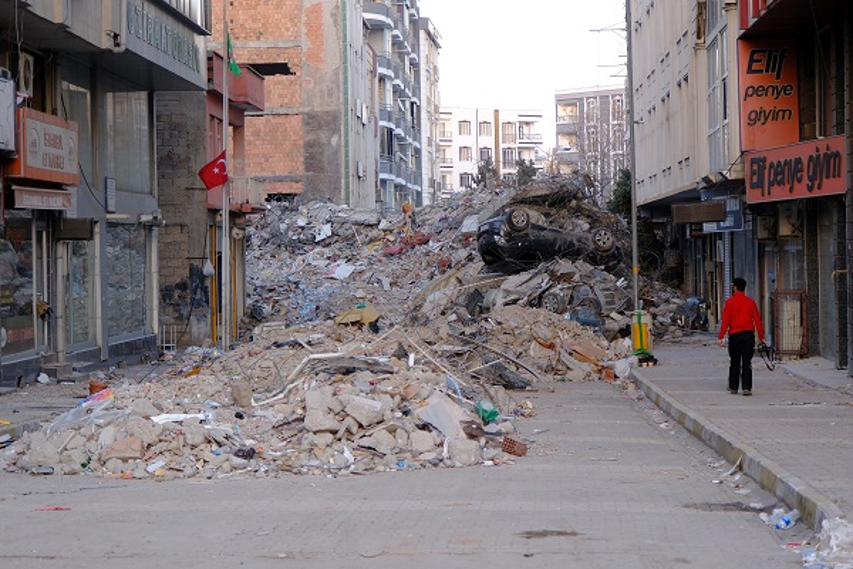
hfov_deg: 22.4
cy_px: 284
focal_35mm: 91
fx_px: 2156
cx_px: 426
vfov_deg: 15.0
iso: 1000
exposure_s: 1/160
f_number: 4
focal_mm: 60.8
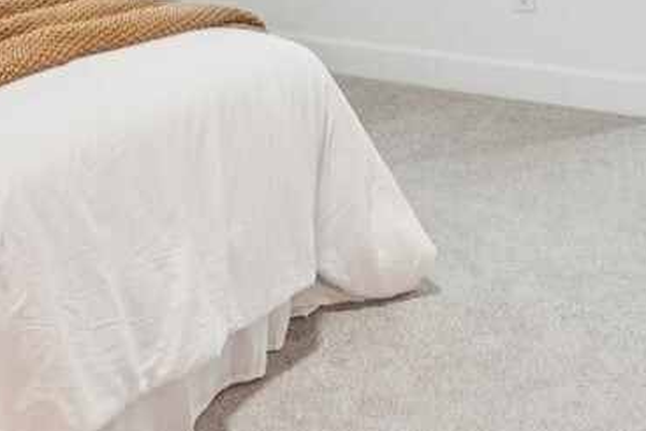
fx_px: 1328
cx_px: 154
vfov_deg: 16.3
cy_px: -279
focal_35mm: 74
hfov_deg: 26.9
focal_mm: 16
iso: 400
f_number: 8
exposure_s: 1/20
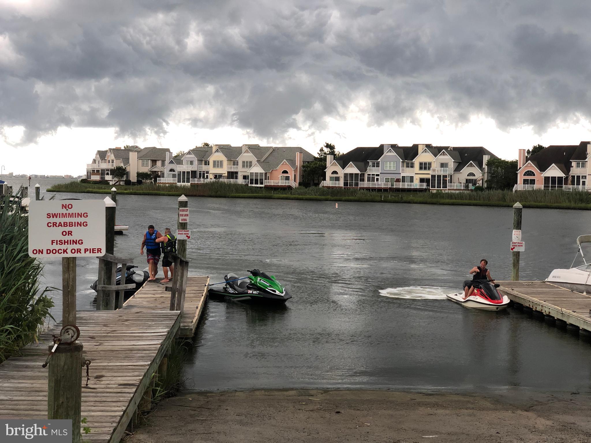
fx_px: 888
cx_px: 296
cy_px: 222
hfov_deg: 36.8
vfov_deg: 28.0
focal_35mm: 52
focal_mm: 6
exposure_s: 1/60
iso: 32
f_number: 2.4
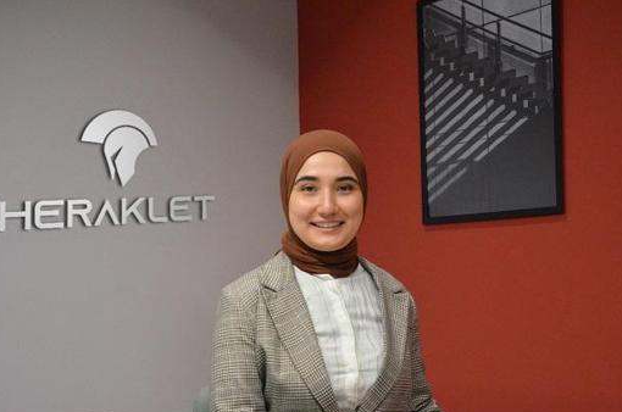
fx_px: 880
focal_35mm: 51
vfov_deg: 26.3
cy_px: 249
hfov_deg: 38.9
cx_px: 306
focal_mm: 28
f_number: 4
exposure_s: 1/250
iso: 4000
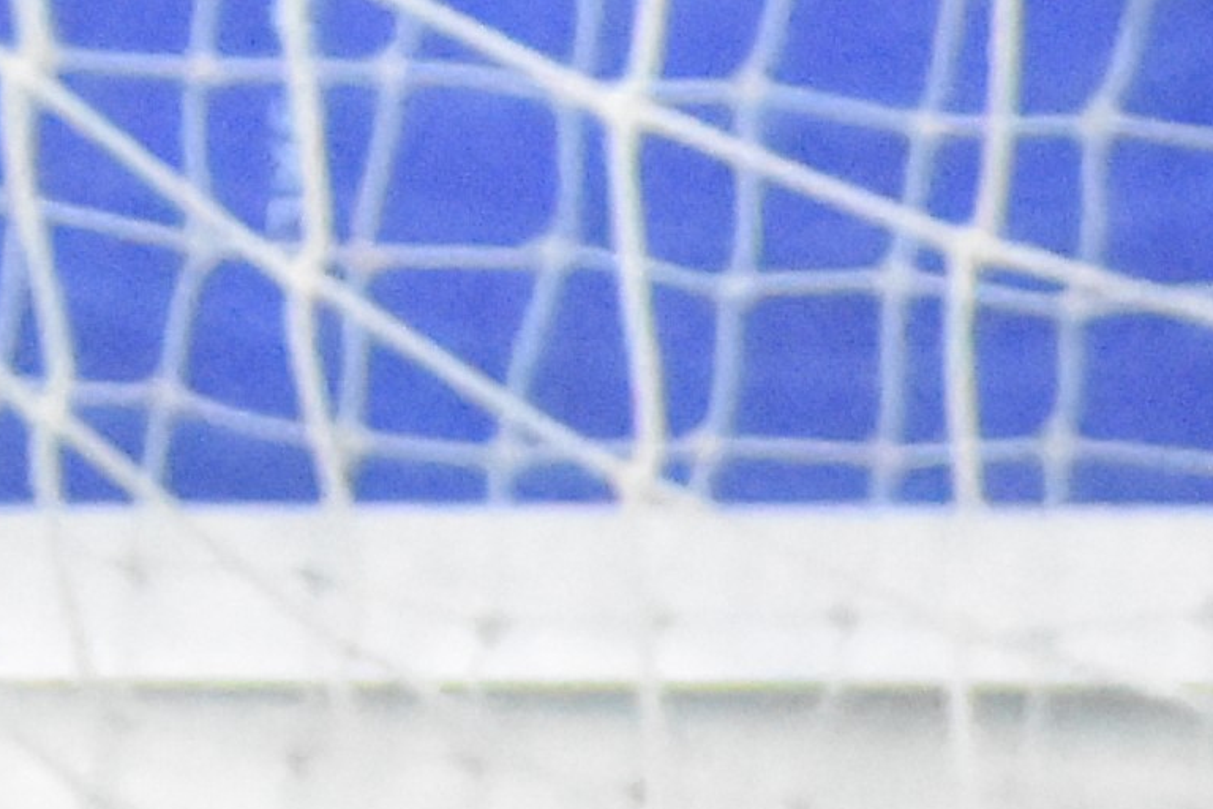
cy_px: -670
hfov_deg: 0.7
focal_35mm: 2912
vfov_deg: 0.5
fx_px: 98111
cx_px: -1777
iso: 16000
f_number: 6.3
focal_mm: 300
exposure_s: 1/160
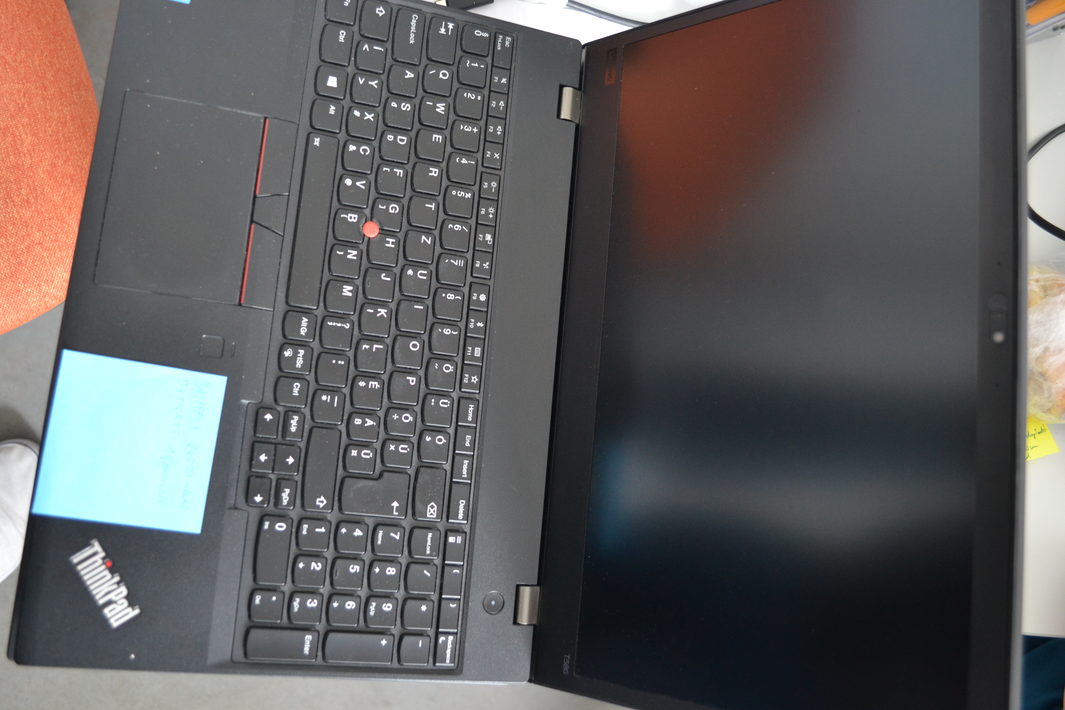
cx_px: 532
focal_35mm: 33
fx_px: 976
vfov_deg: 40.0
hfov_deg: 57.2
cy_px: 355
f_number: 3.8
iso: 800
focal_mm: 22
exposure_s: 1/15
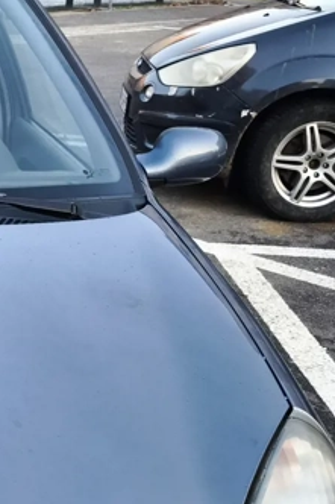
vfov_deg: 28.0
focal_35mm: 72
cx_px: -141
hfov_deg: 17.3
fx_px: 1006
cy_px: 320
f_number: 1.6
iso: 200
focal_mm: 6.57
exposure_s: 1/100
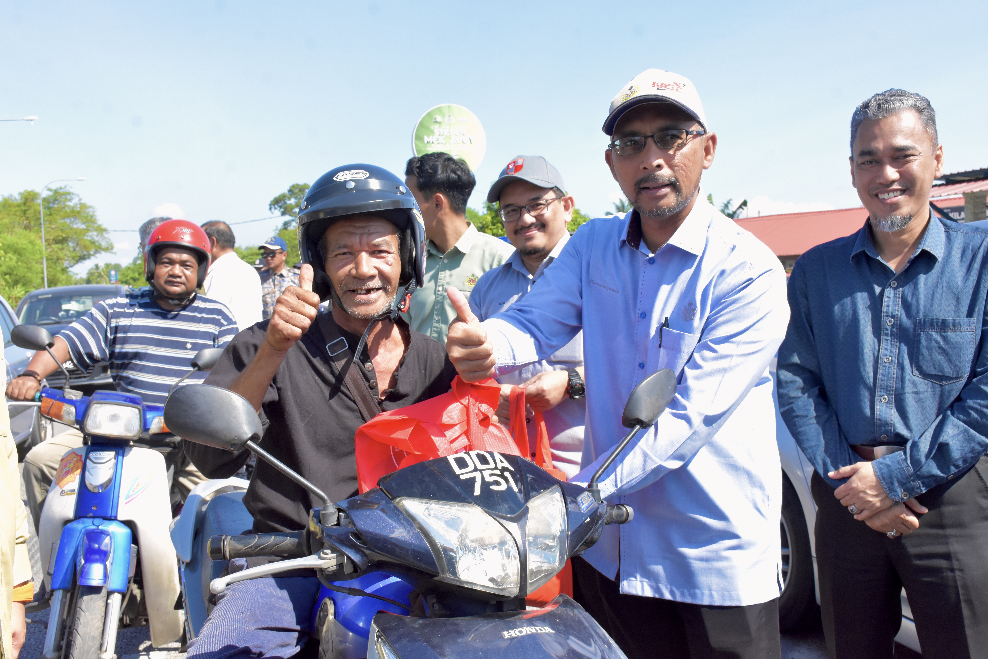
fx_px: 1070
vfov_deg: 34.2
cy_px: 330
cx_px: 494
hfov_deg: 49.6
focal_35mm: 39
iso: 2000
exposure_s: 1/1250
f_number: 10
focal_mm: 26
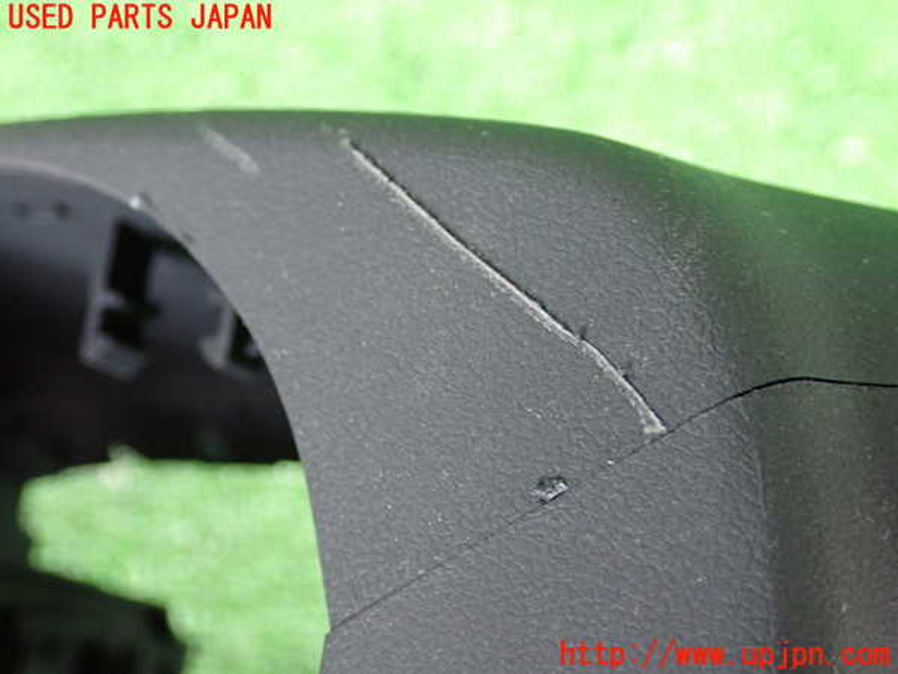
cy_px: 337
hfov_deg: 40.4
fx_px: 1219
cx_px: 449
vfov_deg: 30.9
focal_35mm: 47
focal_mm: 8.4
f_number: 3.1
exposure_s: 1/25
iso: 800
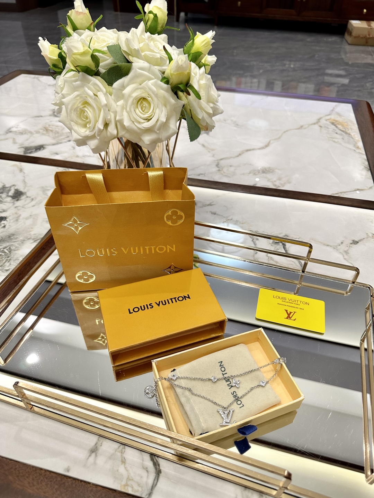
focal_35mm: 24
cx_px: 187
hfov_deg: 56.8
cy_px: 249
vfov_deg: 71.6
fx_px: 346
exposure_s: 1/100
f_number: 1.78
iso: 160
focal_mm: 6.86
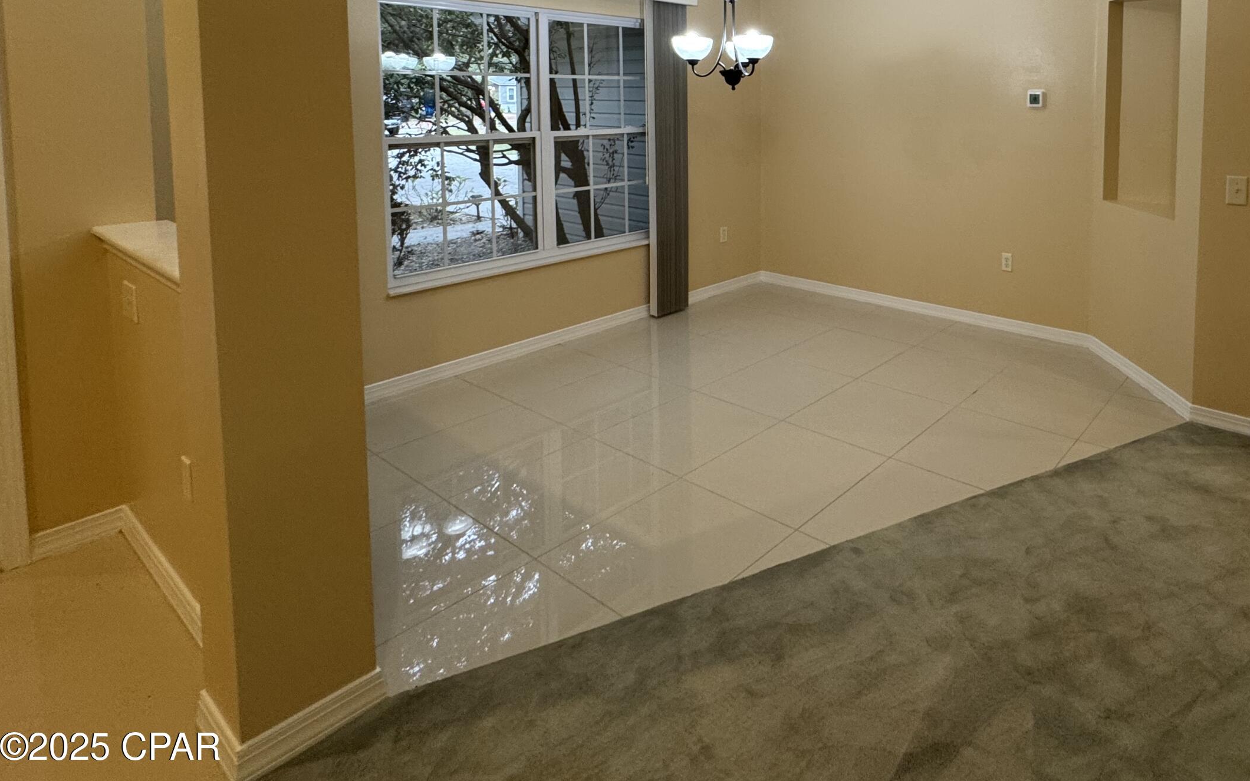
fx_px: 715
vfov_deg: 53.1
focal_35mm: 21
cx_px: 881
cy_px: 144
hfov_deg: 78.2
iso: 160
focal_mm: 2.22
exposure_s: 1/60
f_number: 2.2
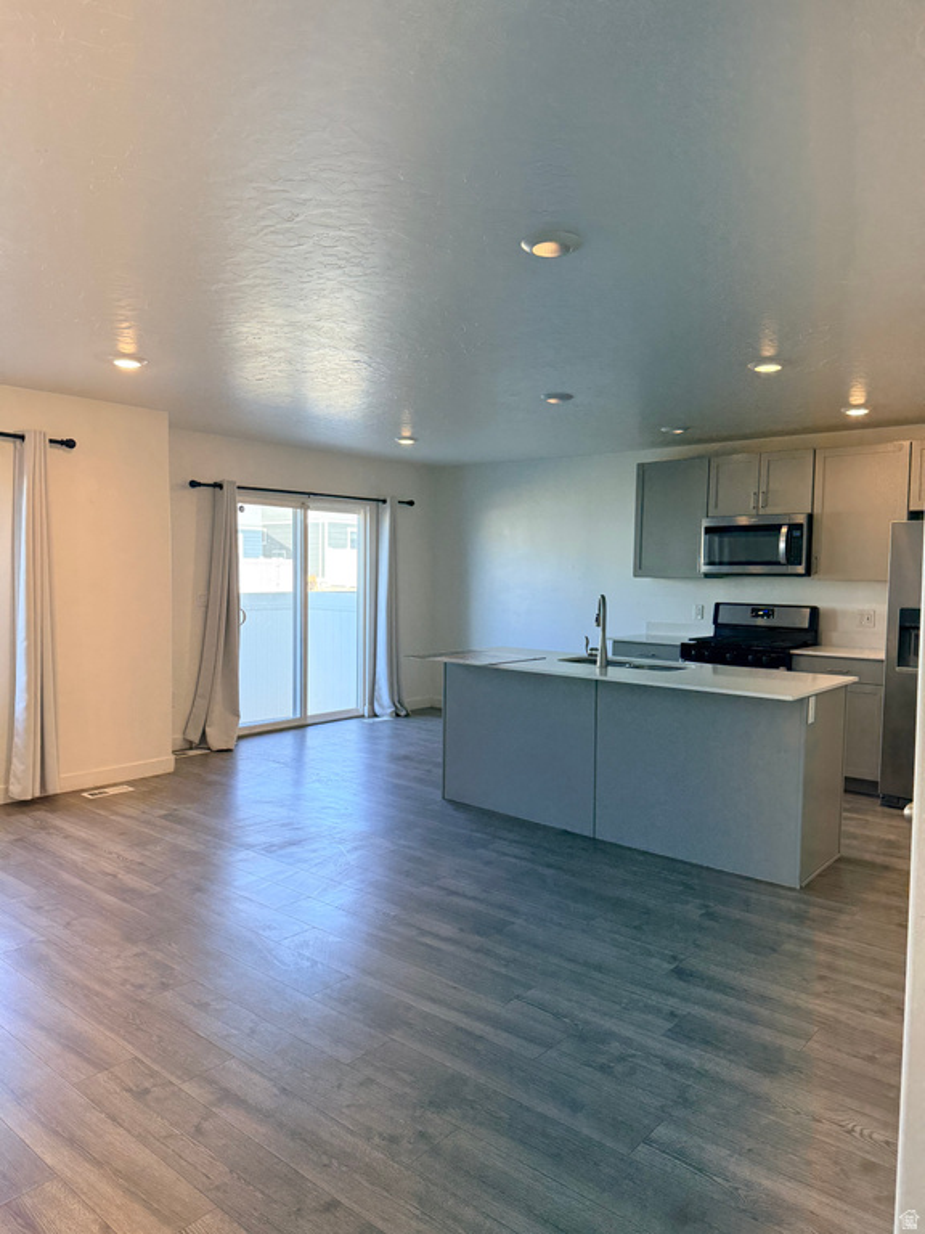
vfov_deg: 71.6
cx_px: 462
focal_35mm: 24
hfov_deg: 56.8
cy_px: 617
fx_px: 855
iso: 125
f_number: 1.78
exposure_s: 1/237
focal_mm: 6.76
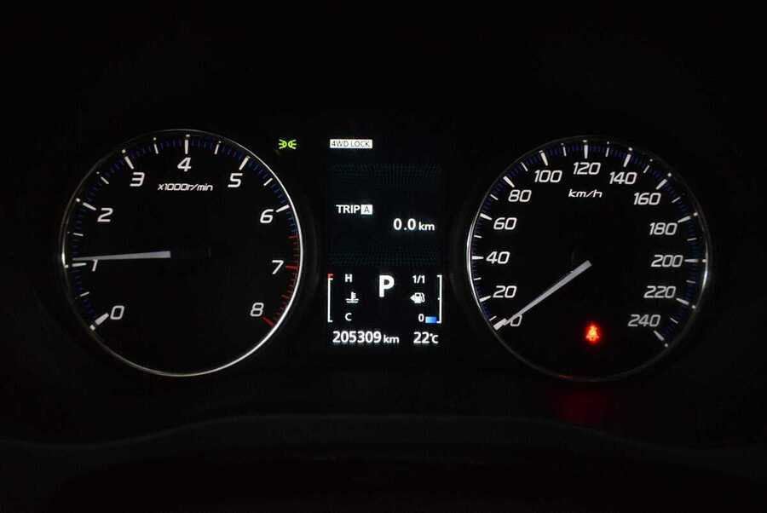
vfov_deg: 48.0
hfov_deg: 67.3
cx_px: 384
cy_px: 256
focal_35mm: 27
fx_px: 576
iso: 3200
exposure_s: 1/200
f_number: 3.5
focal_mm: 18
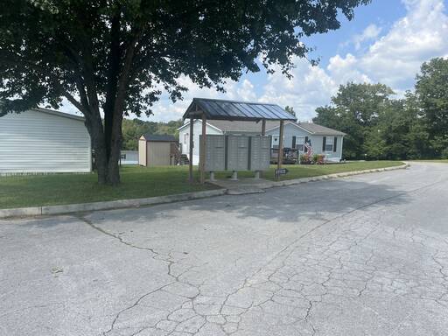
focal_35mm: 26
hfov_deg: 67.3
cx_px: 224
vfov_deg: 53.1
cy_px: 168
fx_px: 336
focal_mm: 5.1
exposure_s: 1/2632
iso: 50
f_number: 1.6
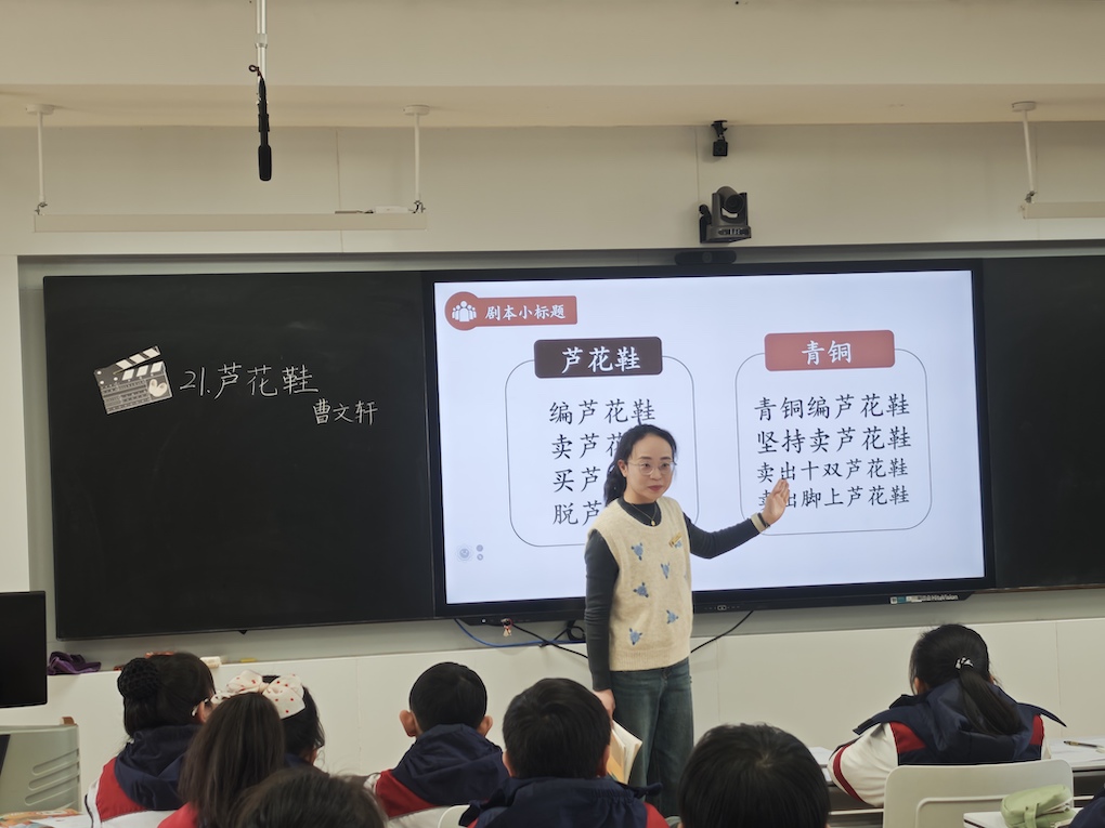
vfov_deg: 21.6
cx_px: 552
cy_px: 414
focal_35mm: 68
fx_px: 2171
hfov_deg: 28.6
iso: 100
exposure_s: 1/120
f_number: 1.44
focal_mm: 6.68
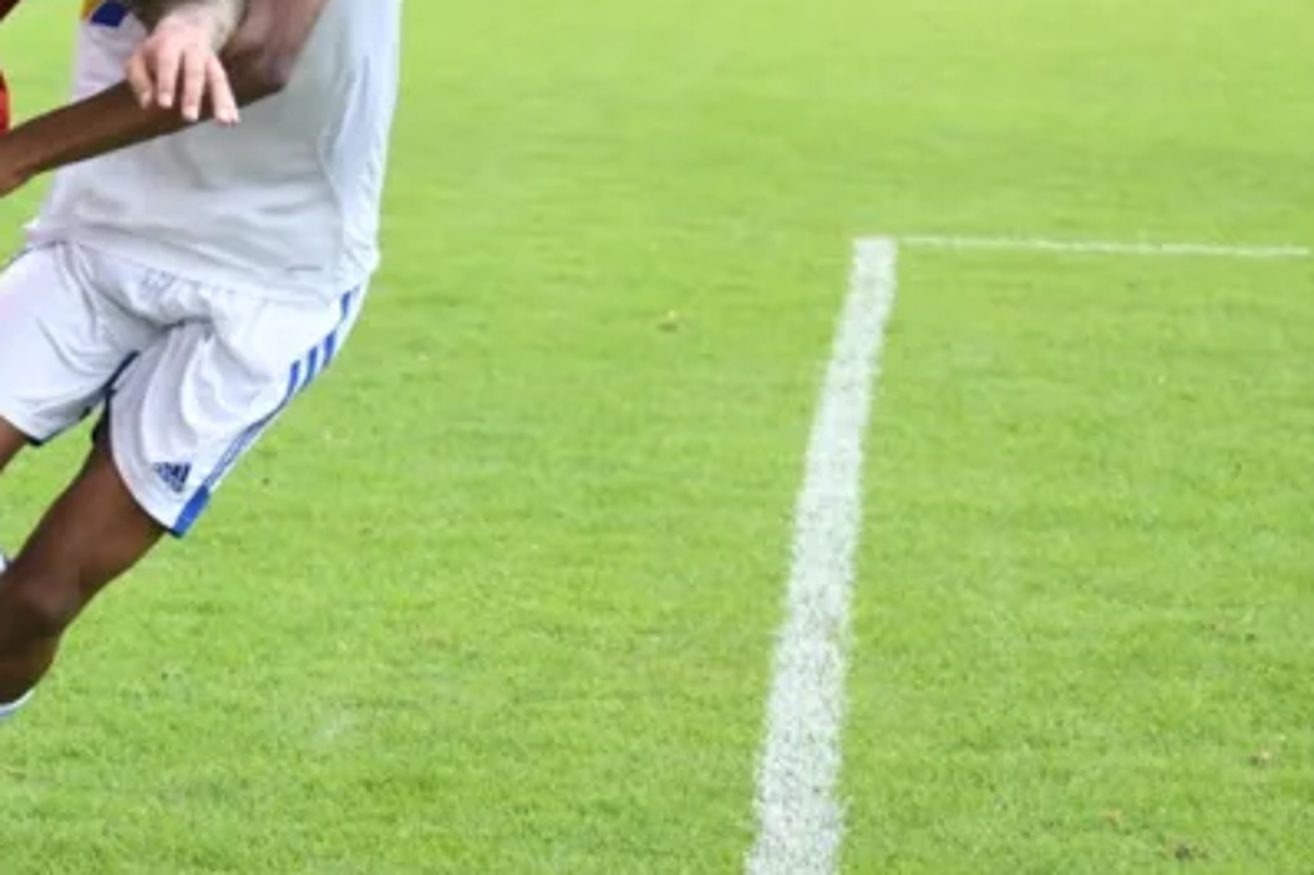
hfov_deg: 10.5
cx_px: -238
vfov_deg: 7.1
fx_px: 7041
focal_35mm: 193
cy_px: 575
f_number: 4.5
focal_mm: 75
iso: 1400
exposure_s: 1/1600
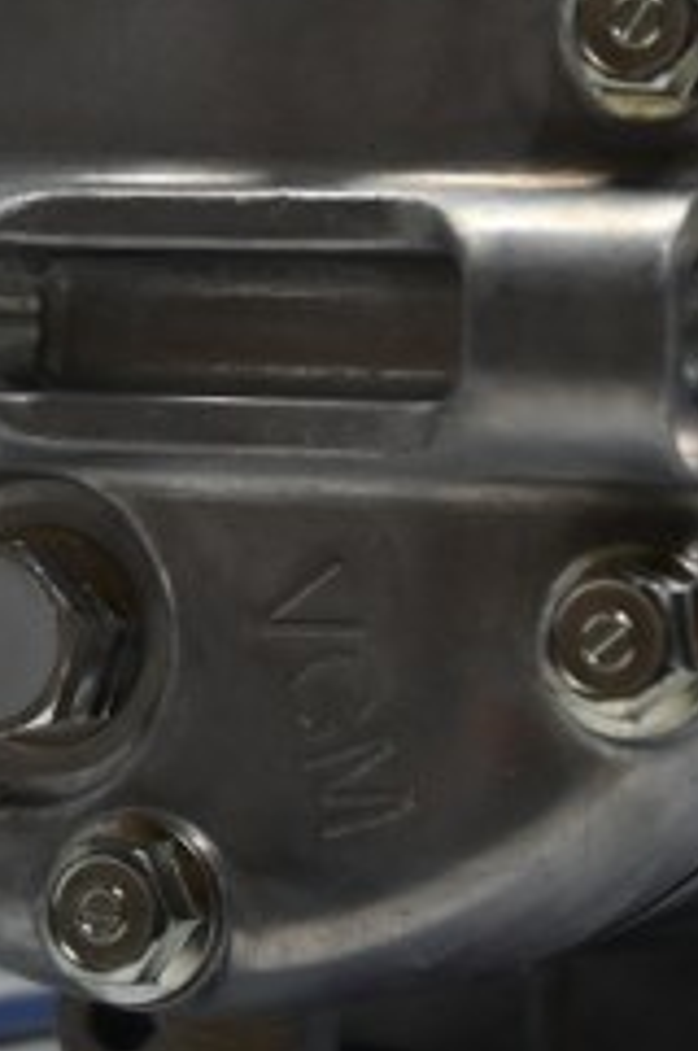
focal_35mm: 125
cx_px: 375
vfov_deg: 16.3
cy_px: 225
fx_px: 3636
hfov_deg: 11.0
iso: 720
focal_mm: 25
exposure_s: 1/125
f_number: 4.2
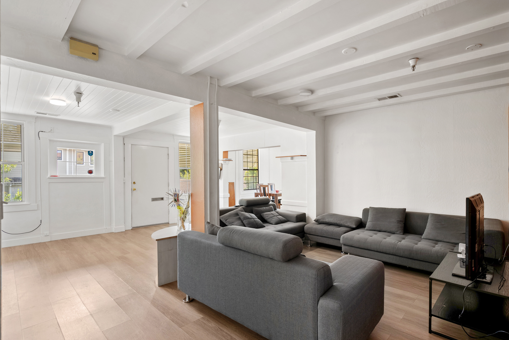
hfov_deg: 93.2
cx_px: 264
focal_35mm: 17
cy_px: 180
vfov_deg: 70.4
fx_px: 240
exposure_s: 1.6
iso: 100
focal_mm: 16
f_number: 8
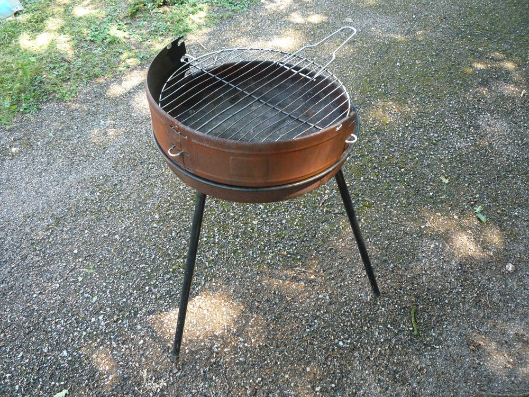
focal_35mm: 30
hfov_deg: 60.0
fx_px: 458
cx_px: 264
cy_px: 198
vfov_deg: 46.8
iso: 125
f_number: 3.3
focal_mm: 5.2
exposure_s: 1/30
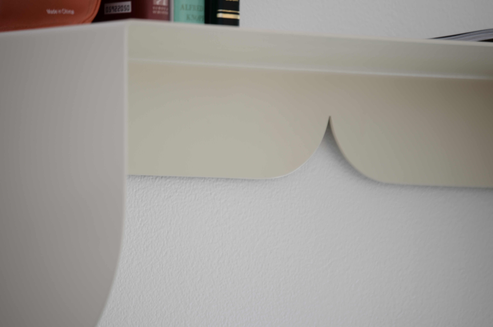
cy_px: 164
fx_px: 3587
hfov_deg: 7.9
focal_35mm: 262
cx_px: 246
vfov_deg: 5.2
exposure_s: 1/3
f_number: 5.6
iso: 100
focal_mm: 175
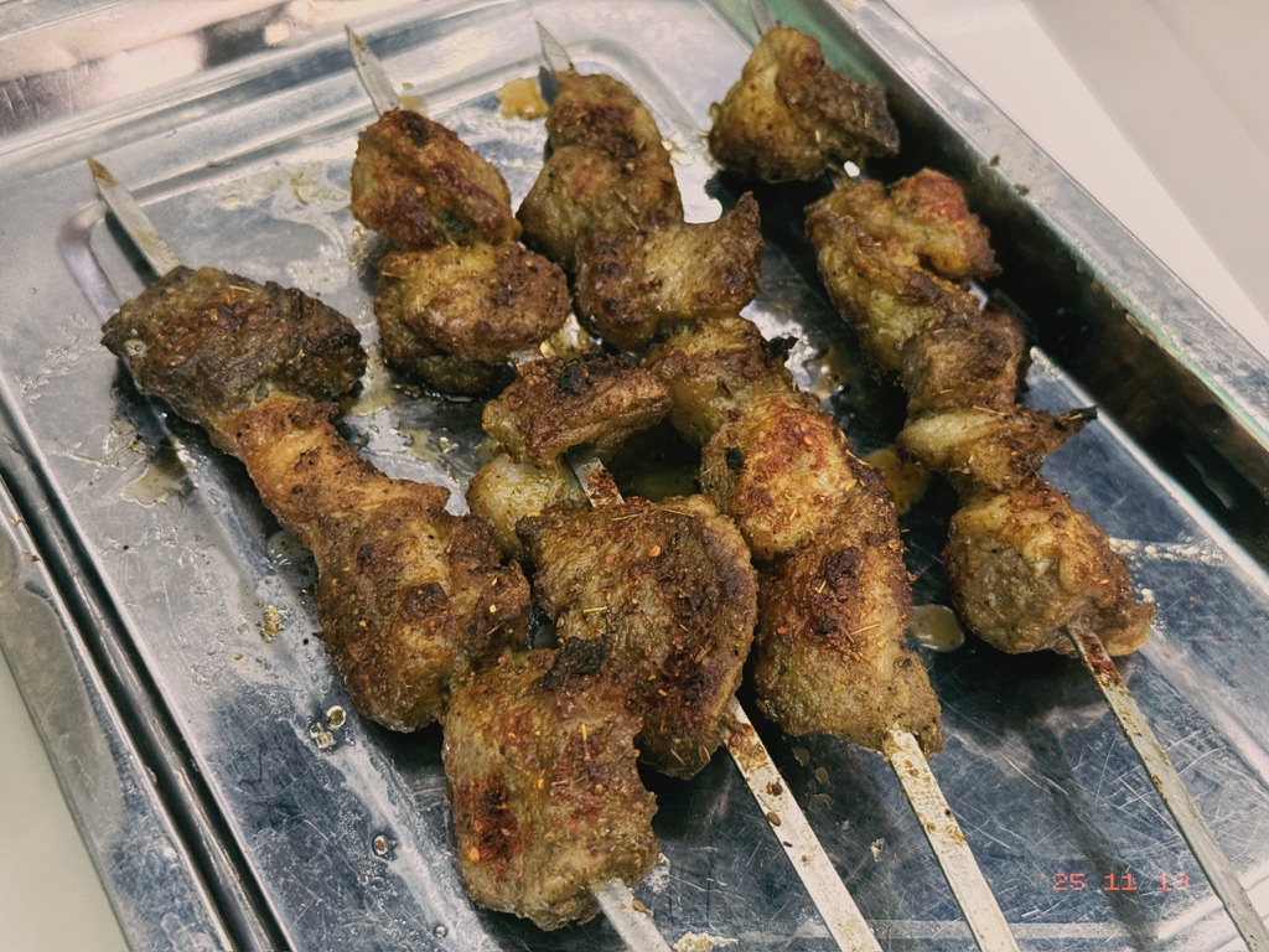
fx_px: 1760
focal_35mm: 48
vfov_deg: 30.3
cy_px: 476
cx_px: 634
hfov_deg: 39.7
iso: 250
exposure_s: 1/100
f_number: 1.78
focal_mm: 6.76
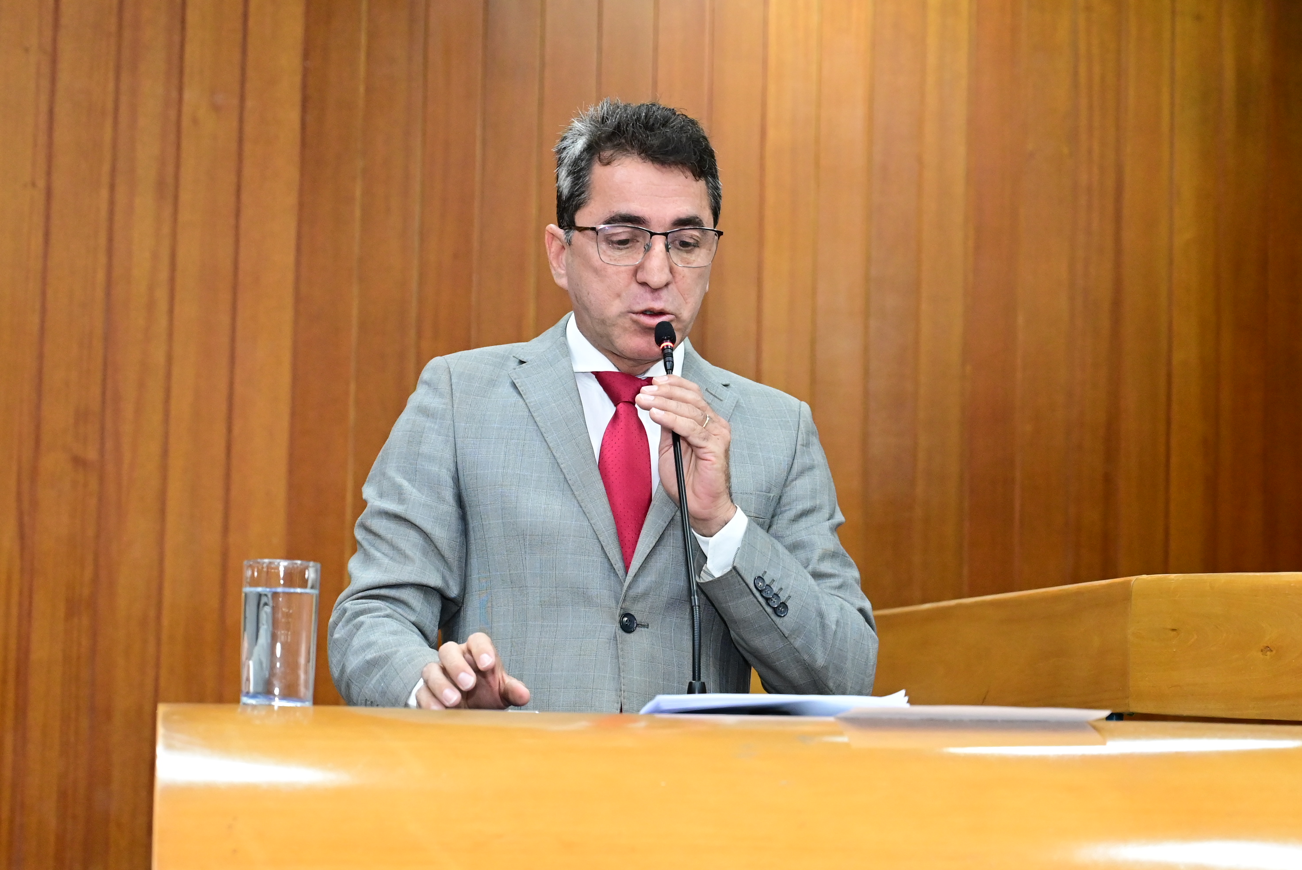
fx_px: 3185
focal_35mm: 88
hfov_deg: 23.1
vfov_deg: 15.6
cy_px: 435
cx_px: 651
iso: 4000
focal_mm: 59
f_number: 4
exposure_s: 1/125
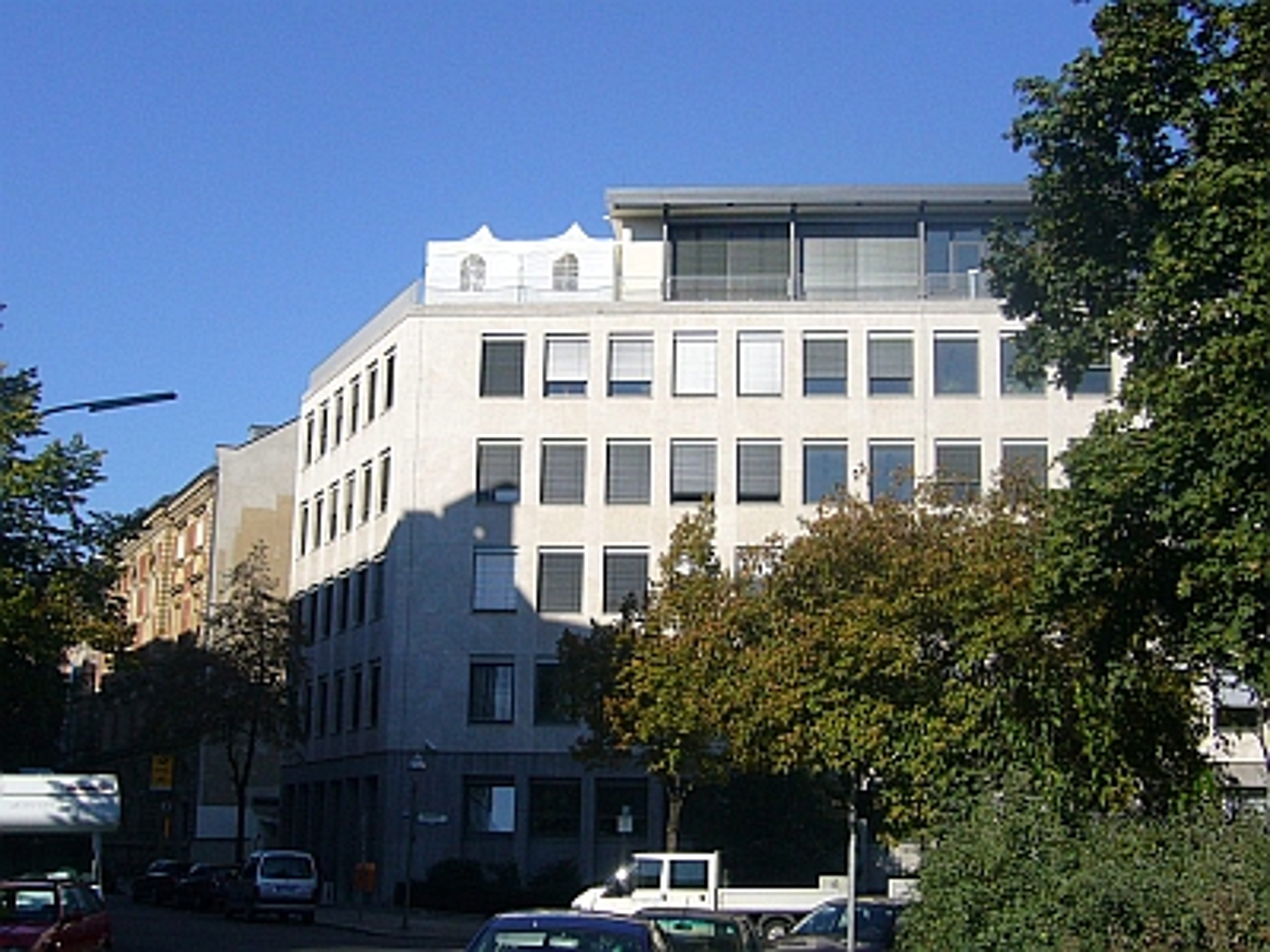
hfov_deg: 39.7
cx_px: 635
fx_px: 1761
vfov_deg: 30.3
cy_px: 476
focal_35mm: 48
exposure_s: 1/500
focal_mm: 5.8
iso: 80
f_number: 5.6
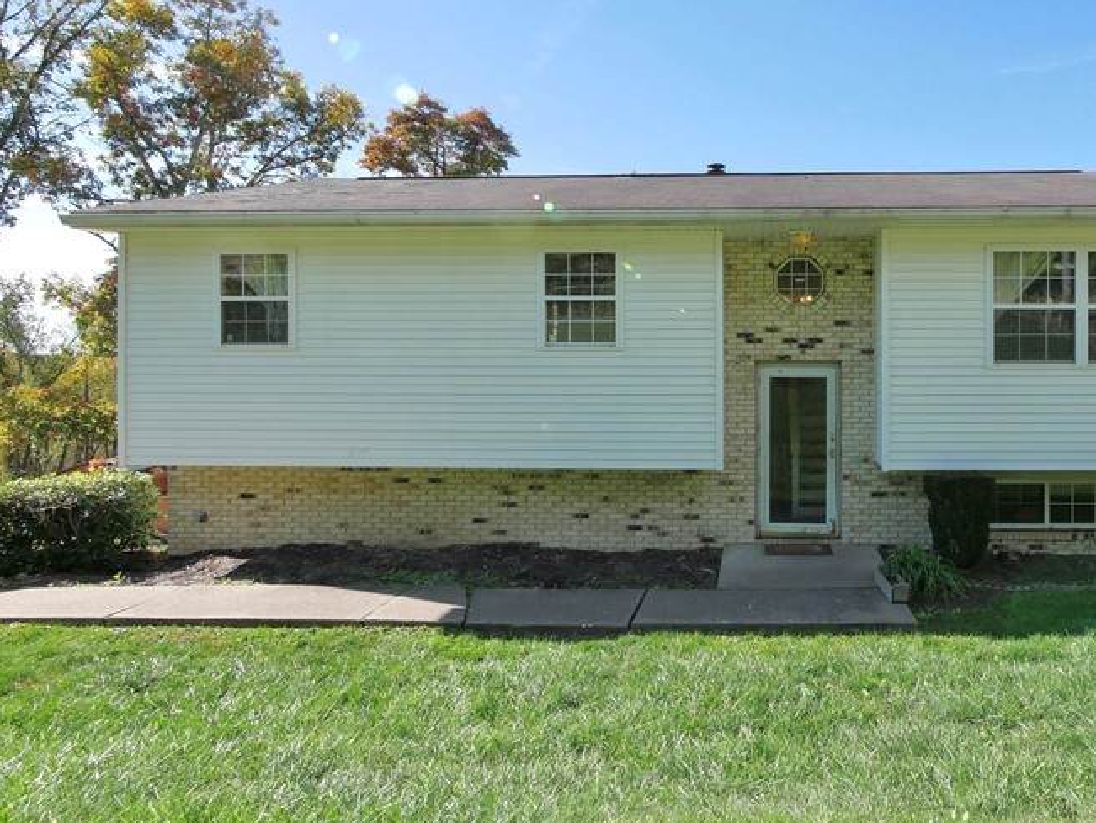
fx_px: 697
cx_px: 750
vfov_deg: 61.0
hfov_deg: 73.5
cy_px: 375
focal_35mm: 22
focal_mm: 7
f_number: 7.1
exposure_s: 1/320
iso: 200
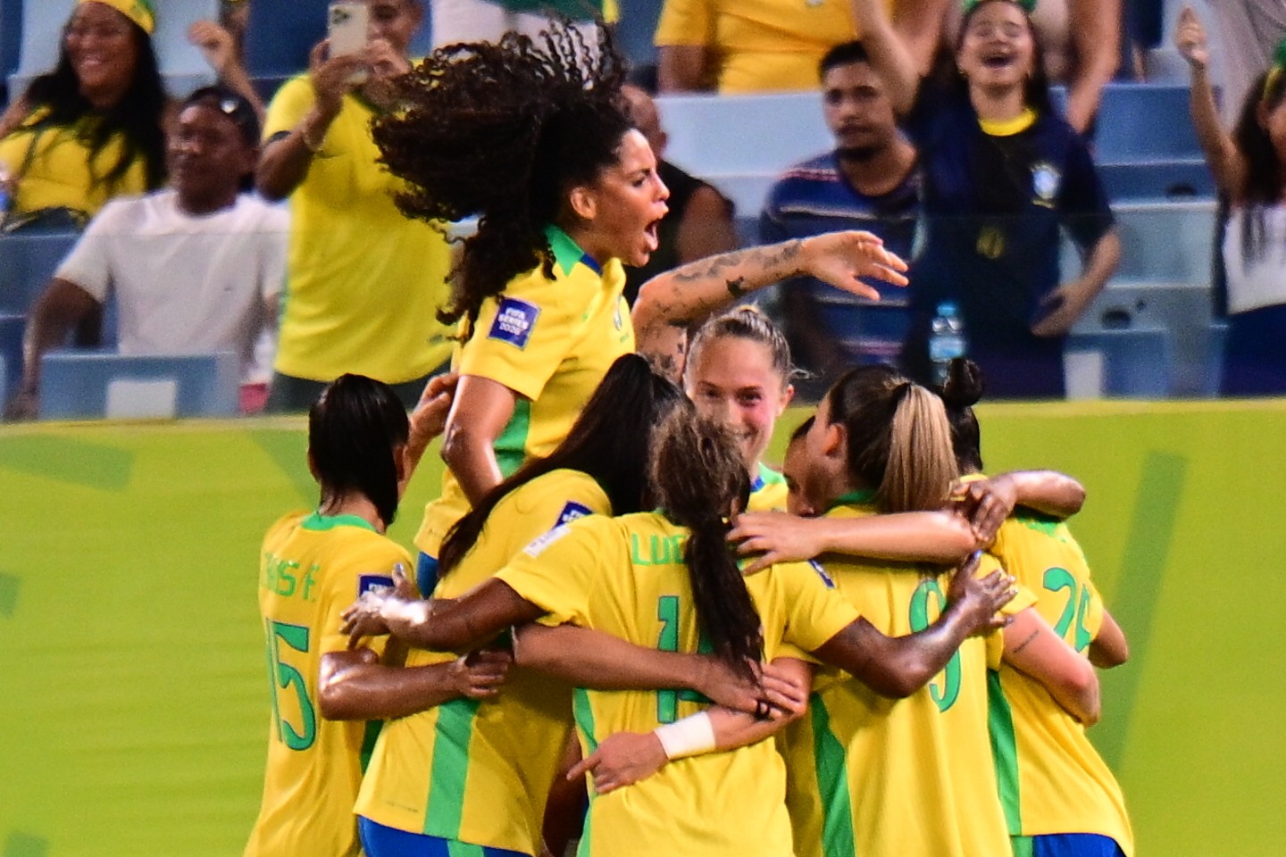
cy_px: 428
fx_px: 10716
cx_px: 643
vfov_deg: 4.6
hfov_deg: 6.9
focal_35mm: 300
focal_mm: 300
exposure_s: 1/500
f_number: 2.8
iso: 1000
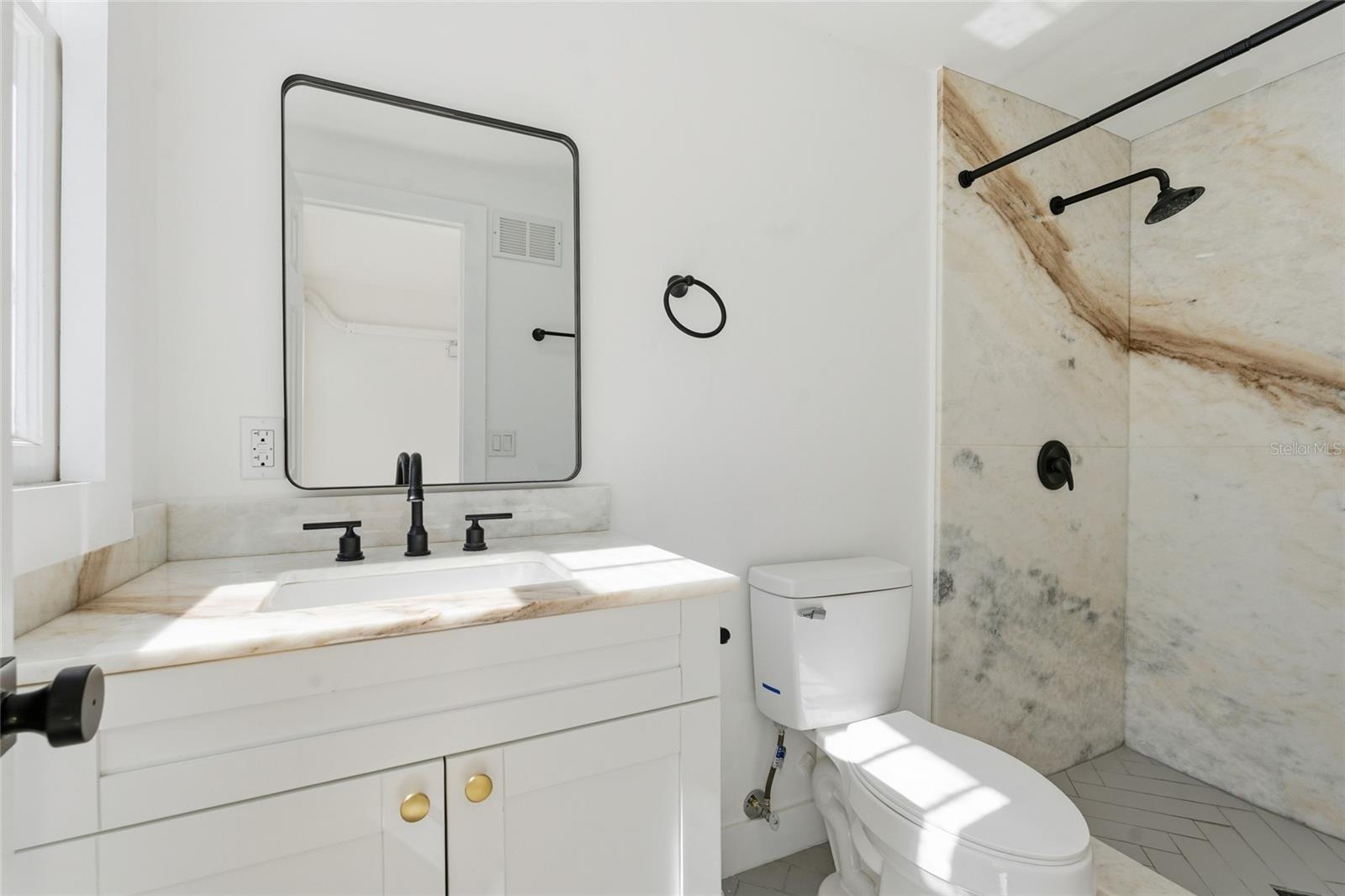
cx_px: 672
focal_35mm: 16
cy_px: 448
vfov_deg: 72.0
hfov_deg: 95.0
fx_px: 616
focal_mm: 16.5
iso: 100
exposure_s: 1/320
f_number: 8
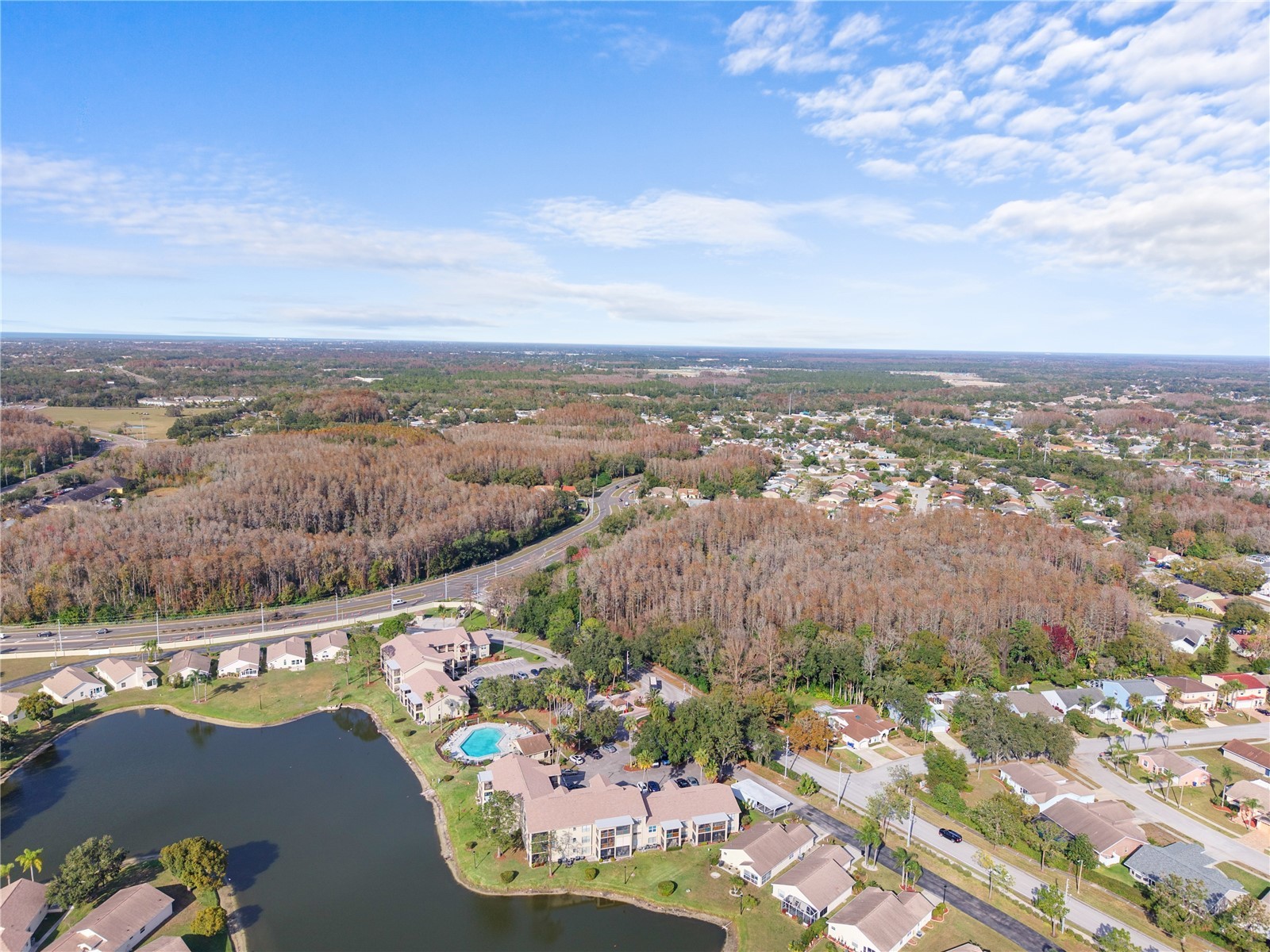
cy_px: 476
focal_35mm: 24
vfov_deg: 56.8
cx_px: 635
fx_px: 881
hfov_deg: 71.6
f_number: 1.8
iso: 140
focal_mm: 8.67
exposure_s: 1/2500
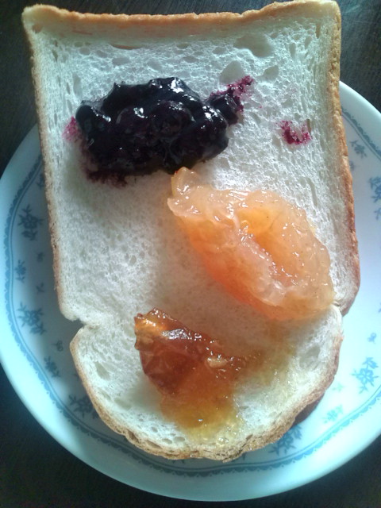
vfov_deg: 56.8
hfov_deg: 44.2
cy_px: 254
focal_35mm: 32
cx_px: 190
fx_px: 470
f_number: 2.8
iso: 102
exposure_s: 1/5.73
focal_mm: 3.3
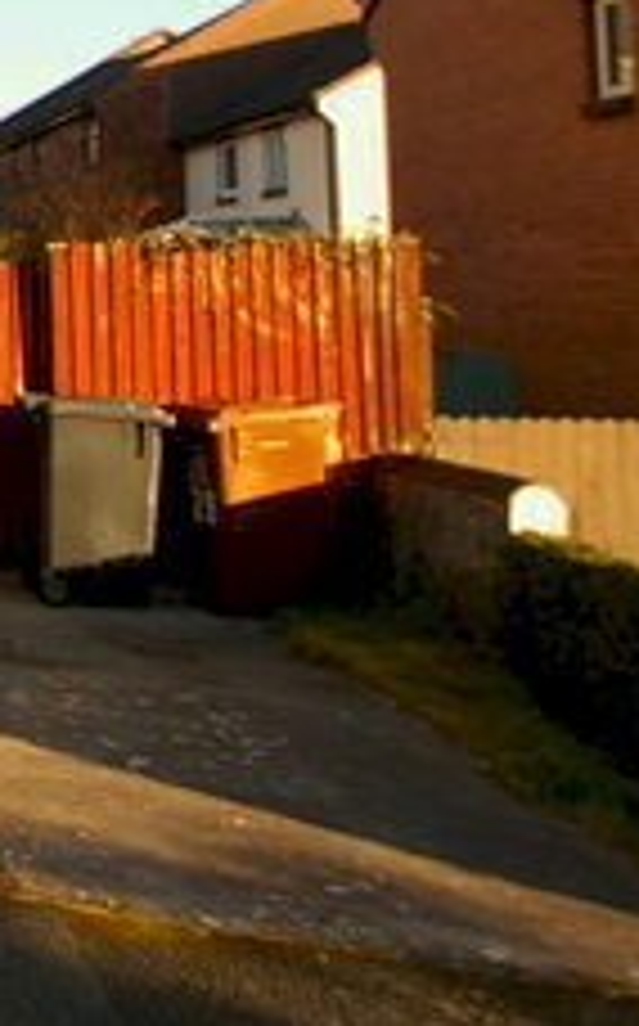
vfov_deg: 40.1
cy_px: 140
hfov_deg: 18.5
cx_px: -621
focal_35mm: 47
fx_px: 1313
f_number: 6.7
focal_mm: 10
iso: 200
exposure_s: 1/250
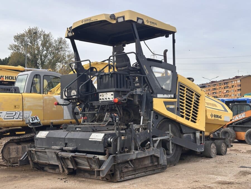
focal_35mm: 48
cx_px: 126
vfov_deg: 30.3
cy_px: 94
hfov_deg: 39.7
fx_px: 348
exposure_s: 1/1062
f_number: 1.78
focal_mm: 6.86
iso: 64
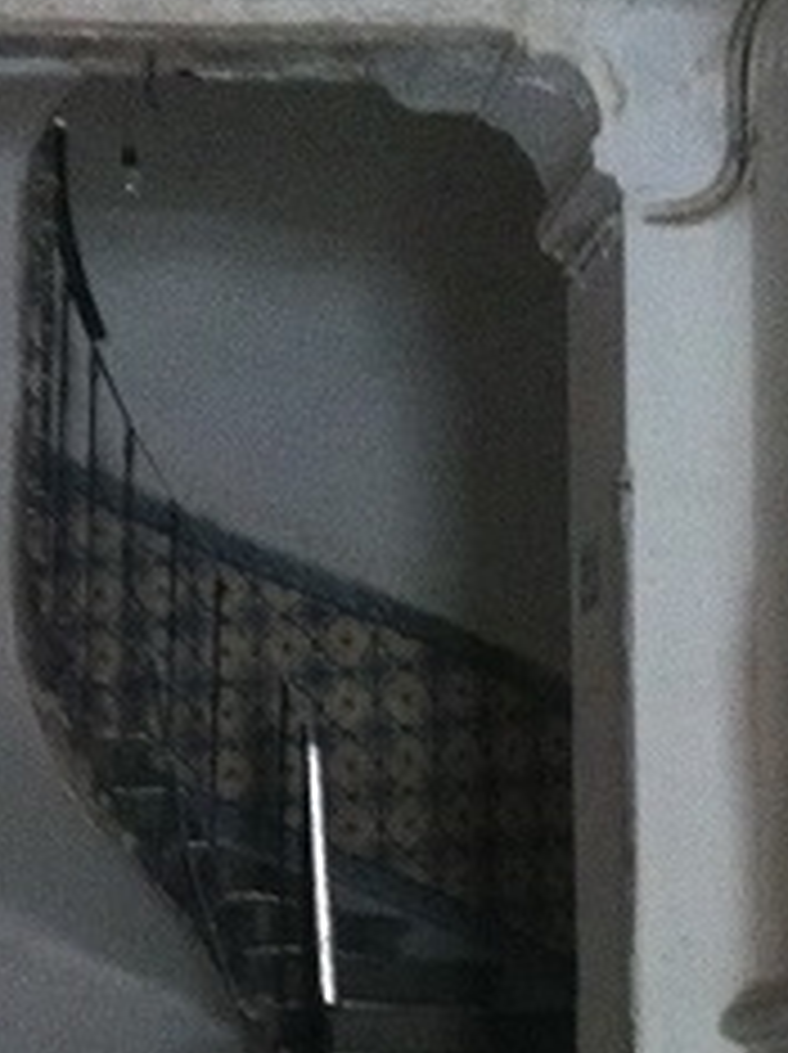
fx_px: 3649
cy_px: 1033
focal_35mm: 120
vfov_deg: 16.1
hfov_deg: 12.3
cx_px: 338
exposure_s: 1/15
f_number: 2.8
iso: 320
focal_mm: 3.85
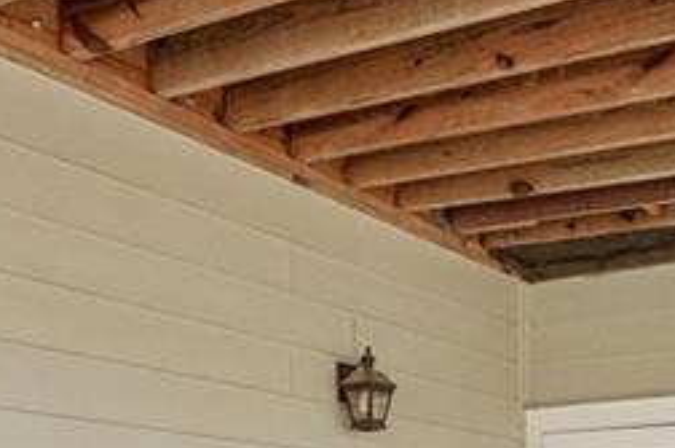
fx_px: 1067
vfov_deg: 20.7
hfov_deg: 33.8
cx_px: 568
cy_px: 640
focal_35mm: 57
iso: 320
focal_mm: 14
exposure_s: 1/80
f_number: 8
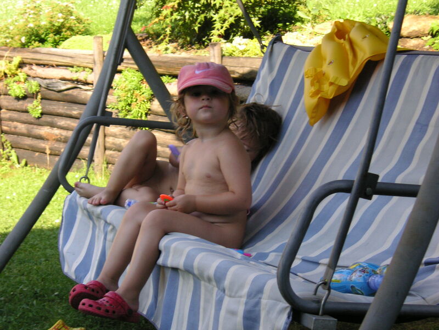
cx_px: 220
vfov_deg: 15.4
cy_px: 165
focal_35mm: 96
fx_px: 1217
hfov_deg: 20.4
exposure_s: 1/90
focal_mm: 15.9
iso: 50
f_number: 4.9
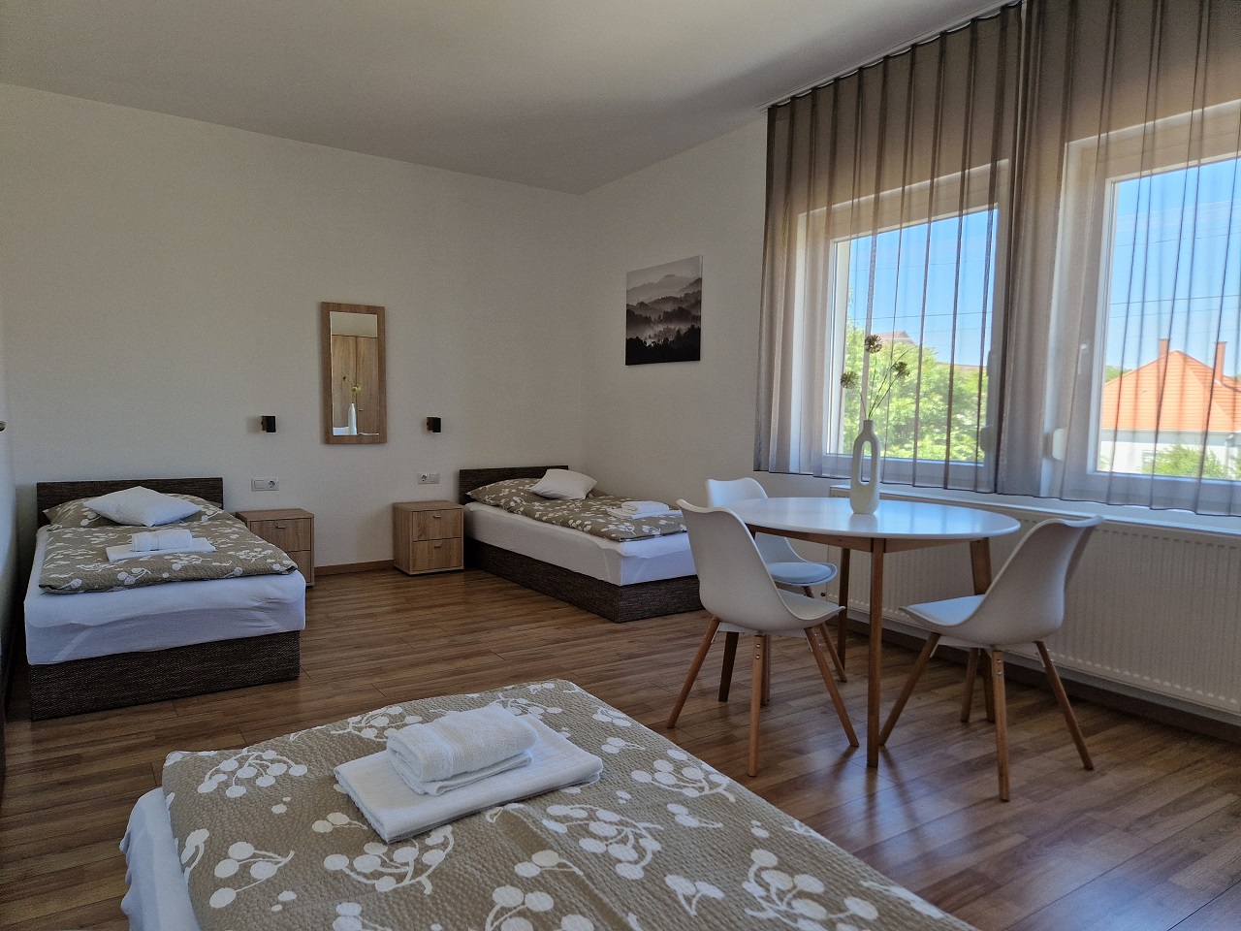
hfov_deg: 73.9
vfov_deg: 58.9
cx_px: 620
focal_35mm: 23
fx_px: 825
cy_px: 466
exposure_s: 1/180
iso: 125
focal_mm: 5.4
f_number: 1.8
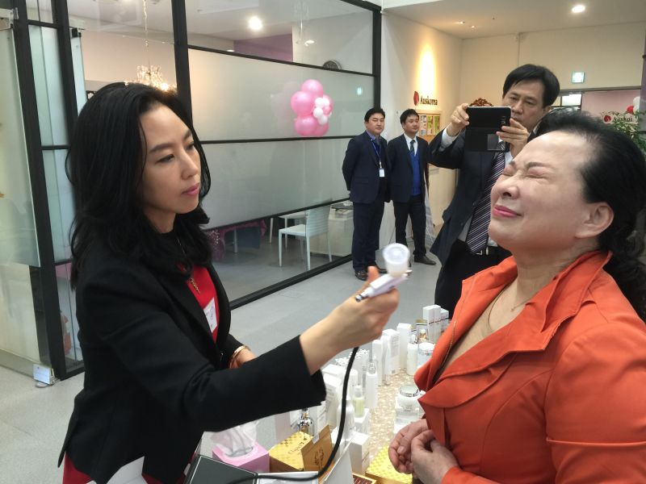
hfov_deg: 61.7
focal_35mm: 29
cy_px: 242
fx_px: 541
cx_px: 323
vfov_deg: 48.2
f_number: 2.2
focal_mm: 4.15
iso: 64
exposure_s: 1/15
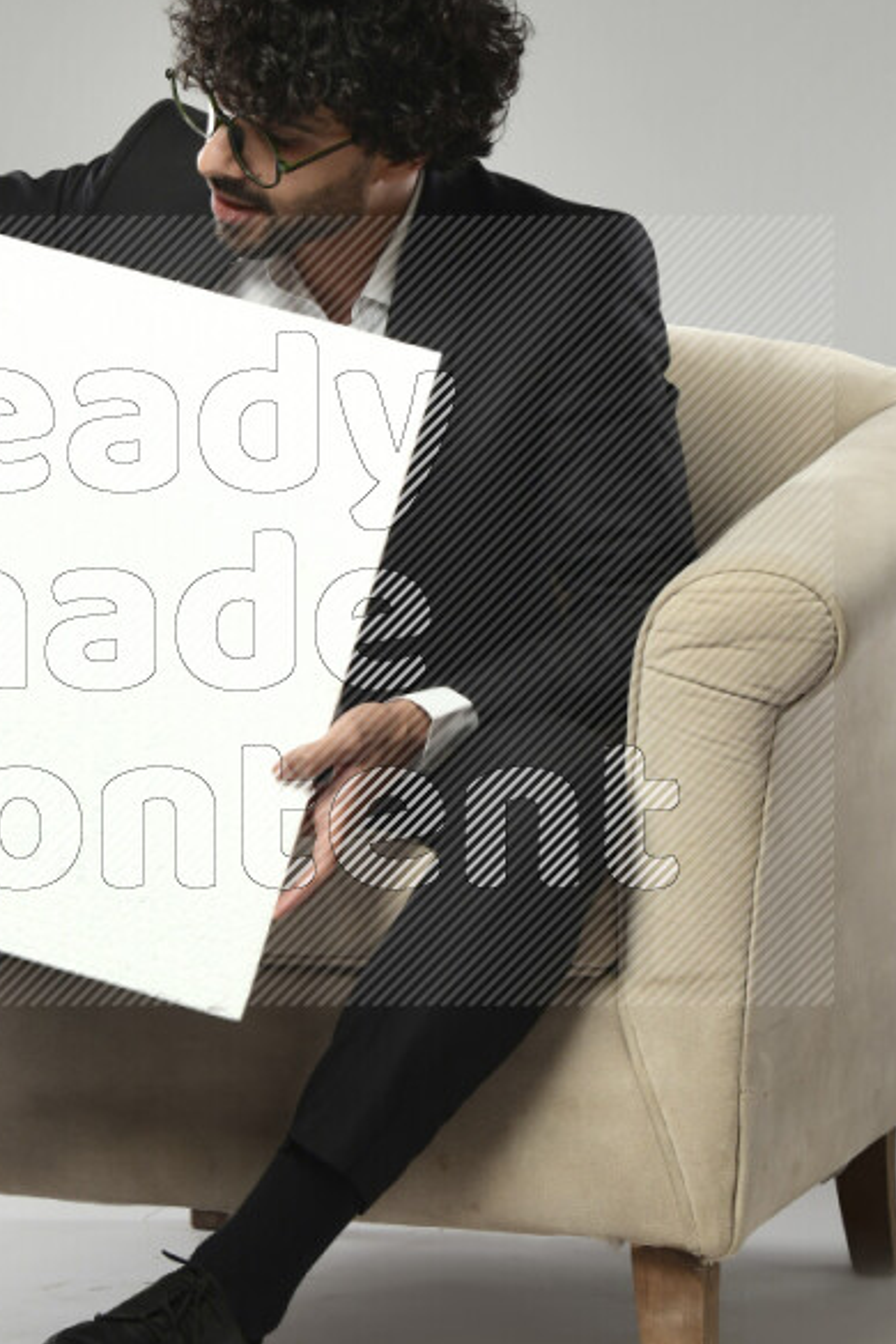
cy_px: 611
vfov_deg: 26.0
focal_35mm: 78
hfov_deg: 17.4
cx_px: 260
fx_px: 2912
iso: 400
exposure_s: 1/125
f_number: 5.6
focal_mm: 38
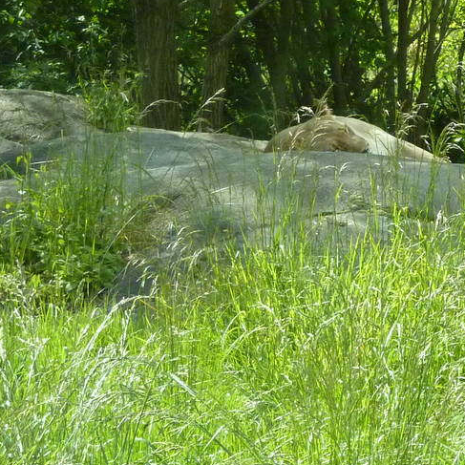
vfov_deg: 8.4
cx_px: 548
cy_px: 134
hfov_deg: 8.3
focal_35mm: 209
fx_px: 3176
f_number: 4.1
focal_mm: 11.9
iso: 320
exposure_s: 1/500
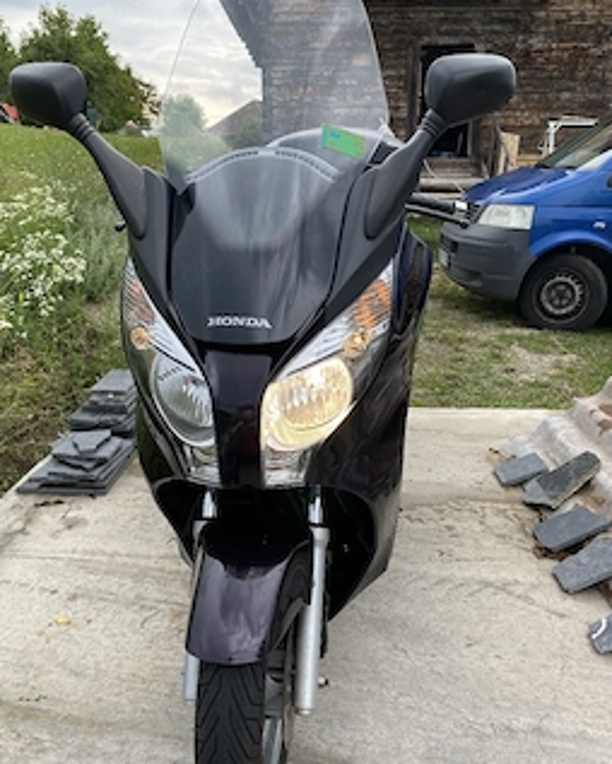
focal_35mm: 32
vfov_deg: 55.3
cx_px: 304
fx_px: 724
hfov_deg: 45.8
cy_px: 446
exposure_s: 1/217
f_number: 1.8
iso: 32
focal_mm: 4.25
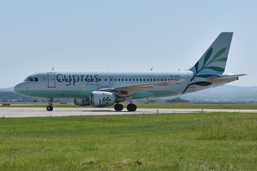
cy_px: 86
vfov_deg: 16.6
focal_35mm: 82
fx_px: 589
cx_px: 128
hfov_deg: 24.6
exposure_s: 1/1000
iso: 500
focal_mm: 55
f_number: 16
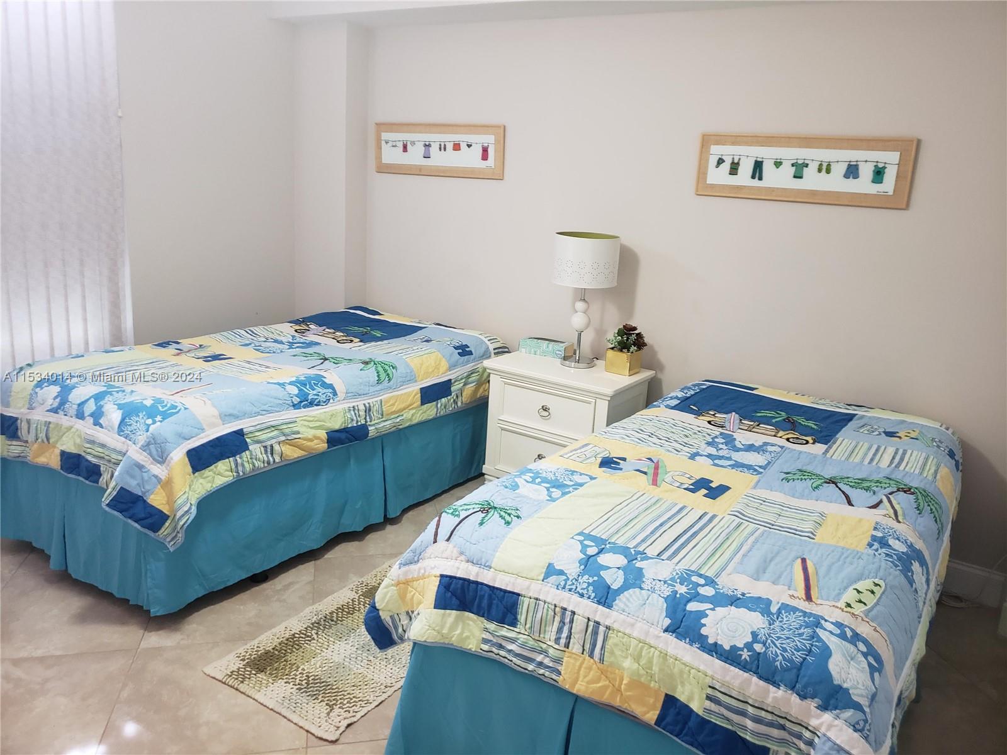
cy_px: 378
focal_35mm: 26
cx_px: 504
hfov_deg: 67.3
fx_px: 756
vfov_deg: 53.1
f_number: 1.5
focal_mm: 4.3
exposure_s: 1/20
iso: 250
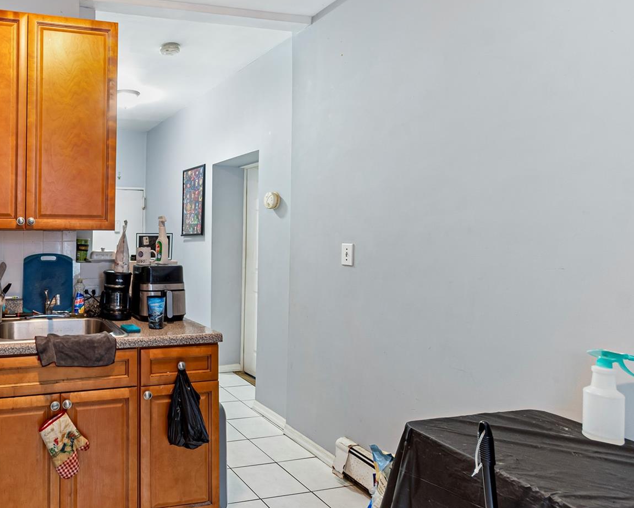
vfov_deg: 68.1
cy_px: 247
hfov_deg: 68.7
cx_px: 89
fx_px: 375
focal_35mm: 20
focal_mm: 8
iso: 400
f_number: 8
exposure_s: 1/4
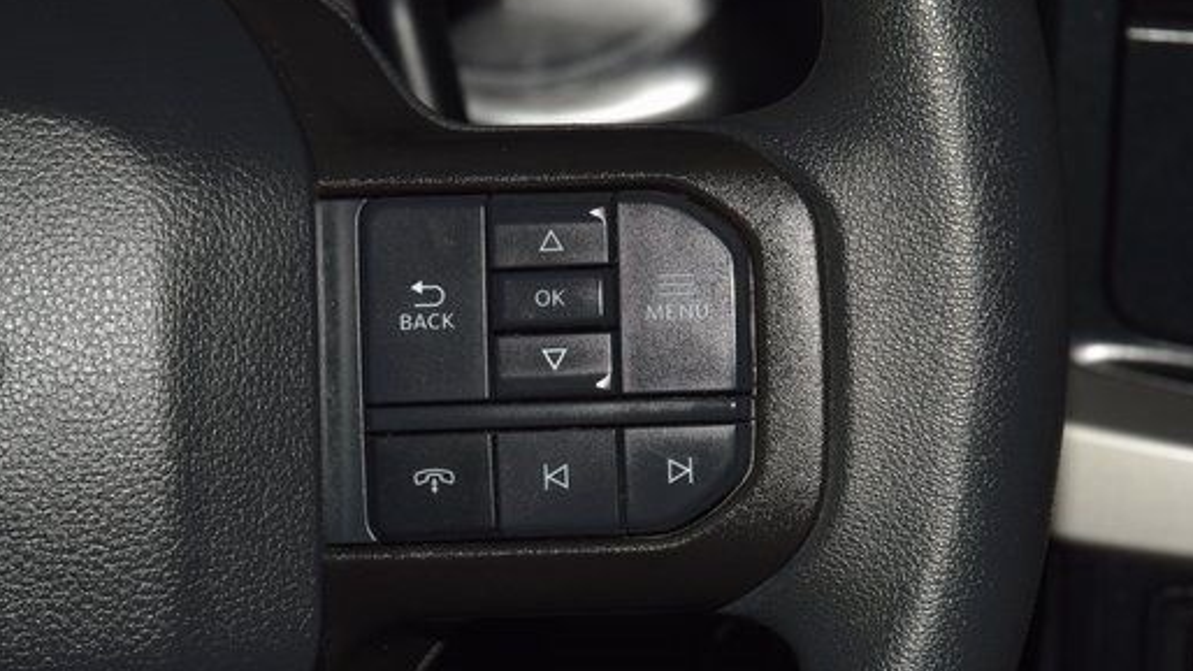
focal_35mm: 137
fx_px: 4333
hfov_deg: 15.7
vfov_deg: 8.9
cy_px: 331
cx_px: 536
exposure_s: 1/125
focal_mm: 70
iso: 100
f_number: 8
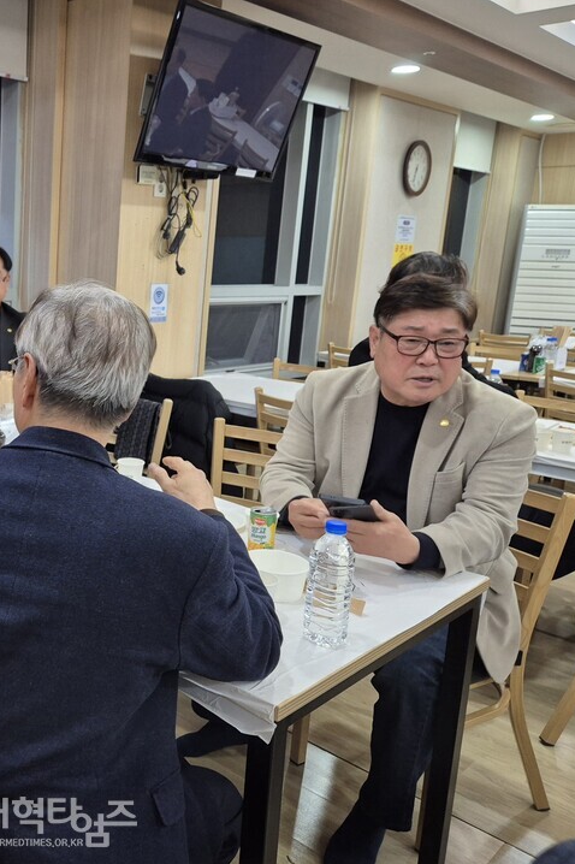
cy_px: 432
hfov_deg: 37.1
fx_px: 767
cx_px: 10
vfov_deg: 58.7
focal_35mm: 32
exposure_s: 1/120
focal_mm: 5.4
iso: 400
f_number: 1.8
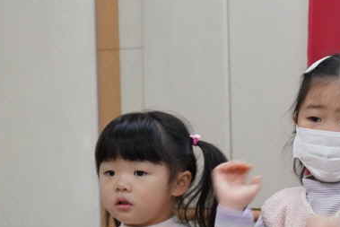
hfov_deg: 10.6
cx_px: 442
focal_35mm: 190
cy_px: 211
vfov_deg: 7.2
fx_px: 1795
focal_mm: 60
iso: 2500
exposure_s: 1/100
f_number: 6.3
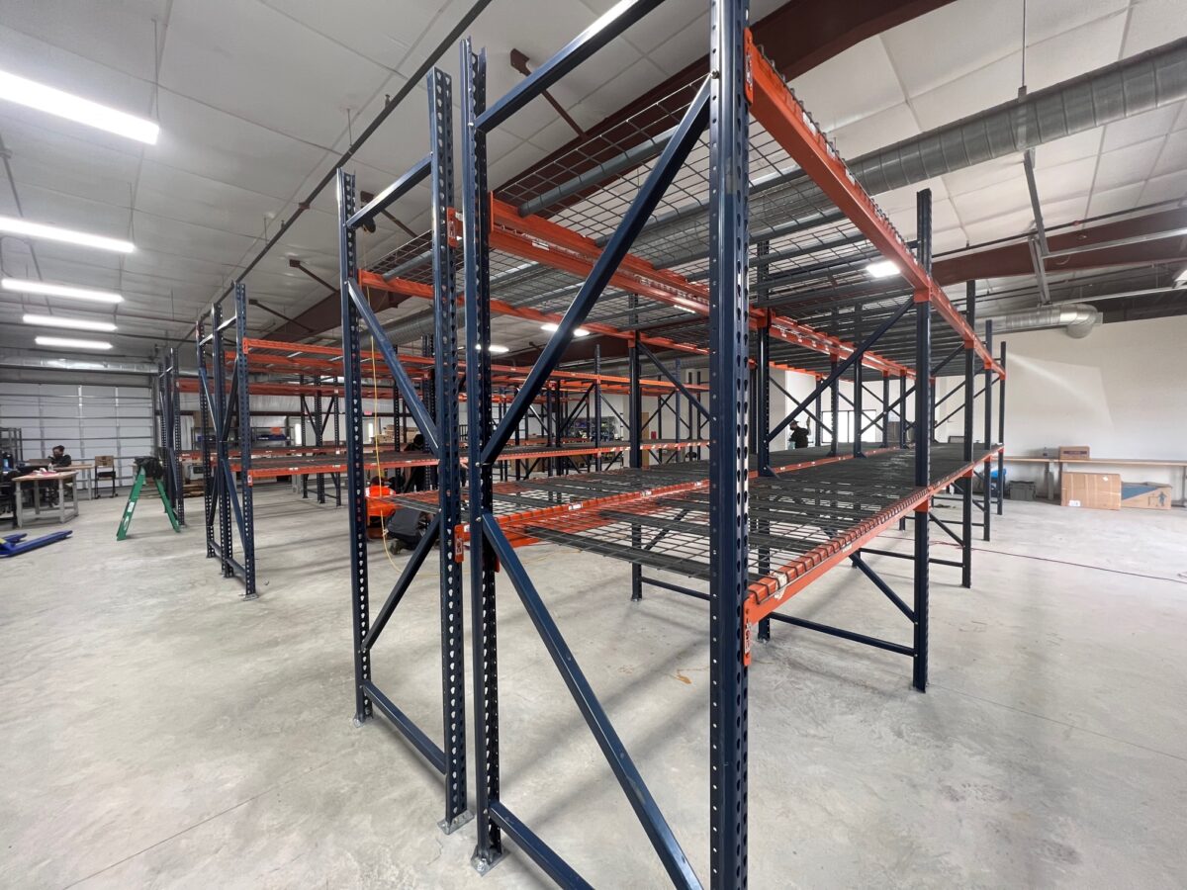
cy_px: 445
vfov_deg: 89.9
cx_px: 594
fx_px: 446
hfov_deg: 106.2
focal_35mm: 13
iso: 200
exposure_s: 1/121
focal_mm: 1.57
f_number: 1.8
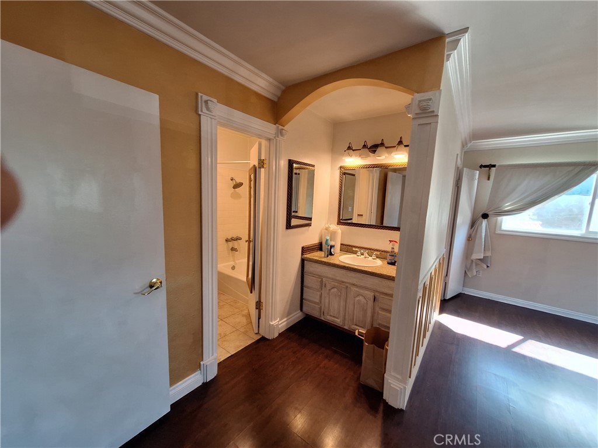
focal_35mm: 13
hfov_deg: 106.2
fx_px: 225
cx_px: 299
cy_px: 224
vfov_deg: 89.9
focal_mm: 1.74
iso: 50
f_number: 2.2
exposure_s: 1/40
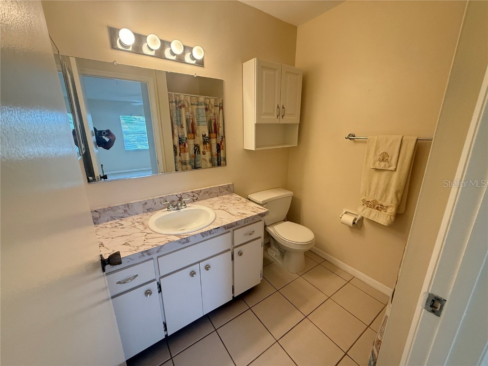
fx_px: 197
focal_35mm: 14
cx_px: 244
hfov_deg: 102.1
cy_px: 183
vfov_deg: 85.7
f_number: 2.2
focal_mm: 2.22
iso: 320
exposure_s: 1/120
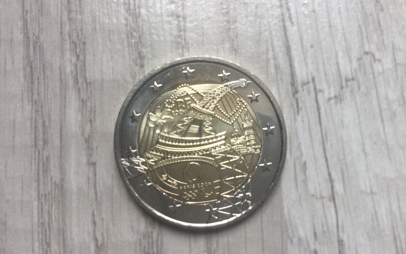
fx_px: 365
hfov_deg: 58.1
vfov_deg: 38.3
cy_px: 128
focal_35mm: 33
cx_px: 202
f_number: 2.4
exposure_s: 1/100
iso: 40
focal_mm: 3.3
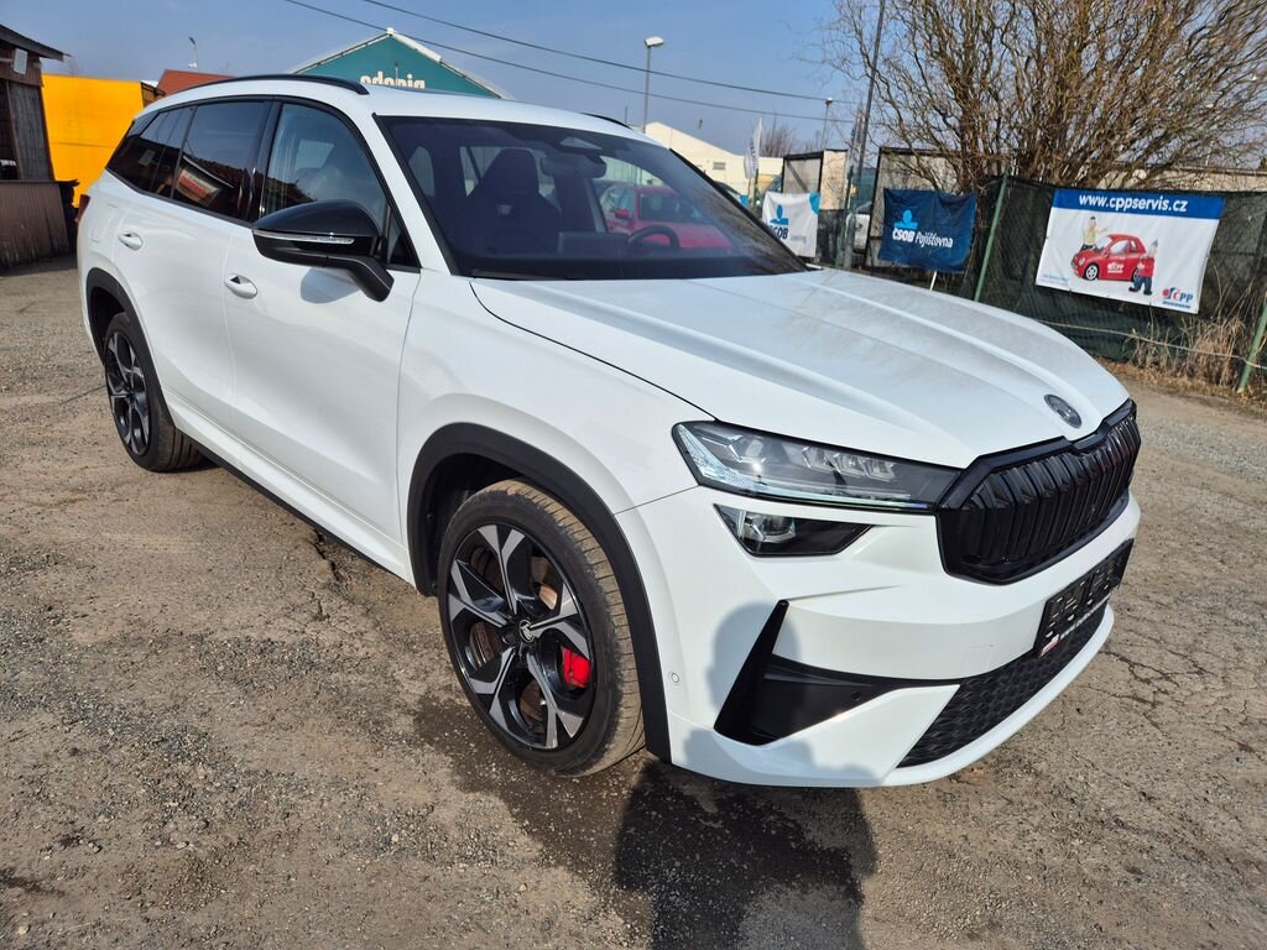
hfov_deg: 73.9
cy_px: 475
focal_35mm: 23
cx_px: 634
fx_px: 842
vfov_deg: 58.9
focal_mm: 5.4
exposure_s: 1/2984
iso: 25
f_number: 1.8
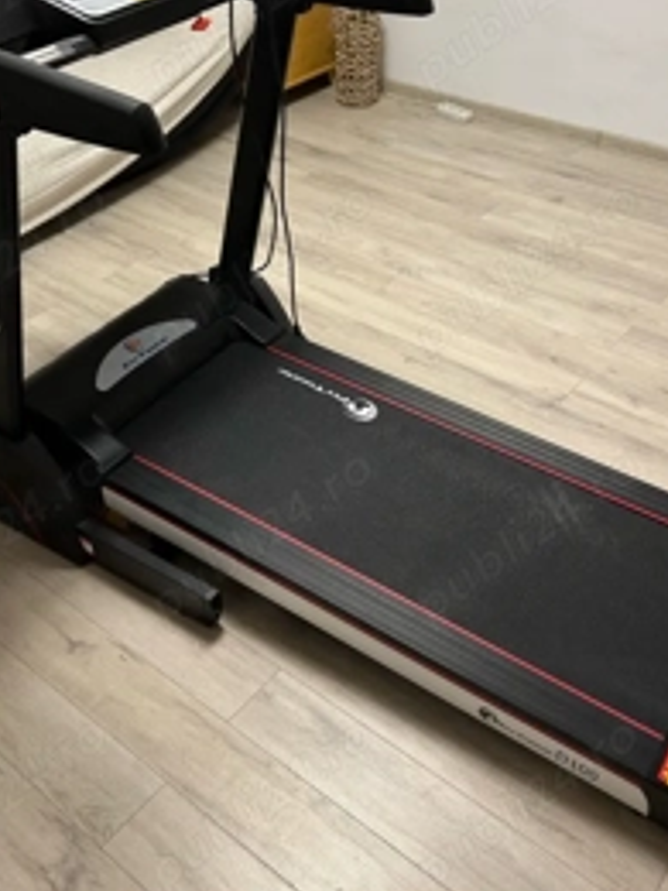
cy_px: 312
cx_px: 329
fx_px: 1029
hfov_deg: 36.0
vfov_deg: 46.2
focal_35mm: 40
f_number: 1.5
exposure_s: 1/50
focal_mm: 5.7
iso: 100
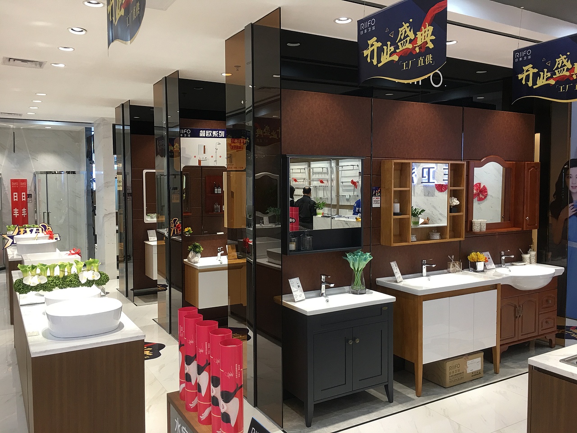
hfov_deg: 61.7
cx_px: 288
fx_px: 483
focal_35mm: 29
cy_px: 216
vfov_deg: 48.2
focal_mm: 4.15
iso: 40
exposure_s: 1/33
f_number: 2.2
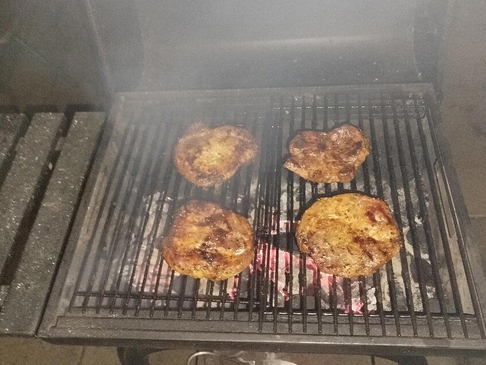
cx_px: 239
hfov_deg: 54.0
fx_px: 477
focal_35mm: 34
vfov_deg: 41.6
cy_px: 150
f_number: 1.7
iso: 1250
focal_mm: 5.31
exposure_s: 1/10
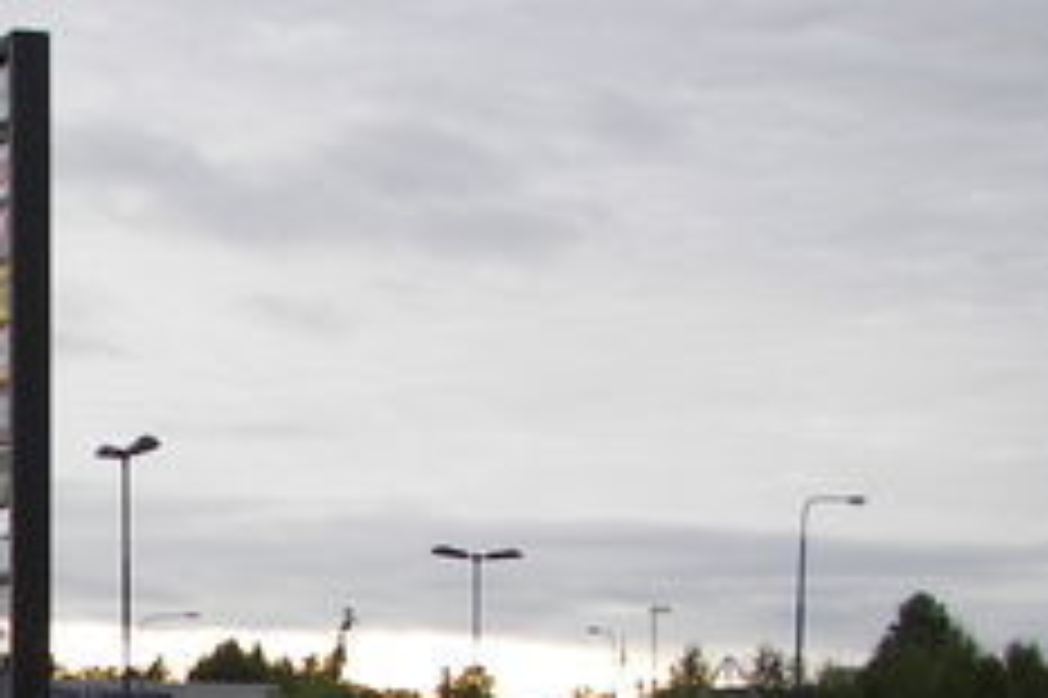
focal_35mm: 103
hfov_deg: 18.6
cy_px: 829
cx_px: -252
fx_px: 2996
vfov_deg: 12.9
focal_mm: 6
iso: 64
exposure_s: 1/200
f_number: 2.8
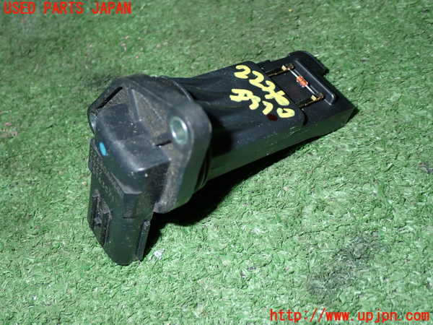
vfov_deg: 32.9
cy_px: 162
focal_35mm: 44
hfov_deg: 42.9
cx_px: 216
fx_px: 550
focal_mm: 7.84
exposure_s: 1/40
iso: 200
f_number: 9
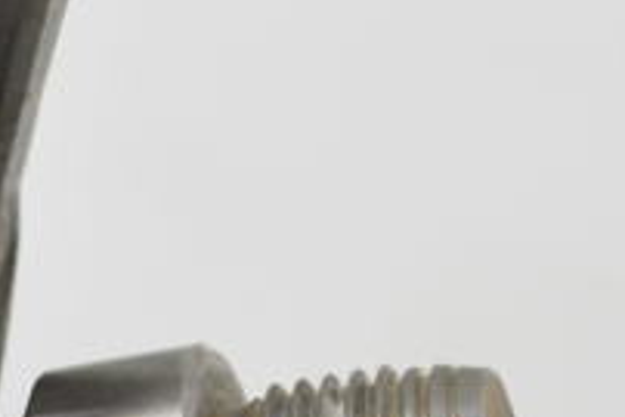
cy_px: 528
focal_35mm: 418
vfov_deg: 3.3
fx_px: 7254
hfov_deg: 4.9
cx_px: -452
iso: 2000
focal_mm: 55
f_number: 7.1
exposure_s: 1/200
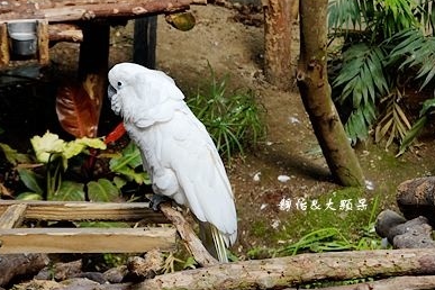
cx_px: 176
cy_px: 87
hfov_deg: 15.6
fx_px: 1583
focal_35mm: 131
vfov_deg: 10.5
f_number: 4
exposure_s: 1/250
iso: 125
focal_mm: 28.54
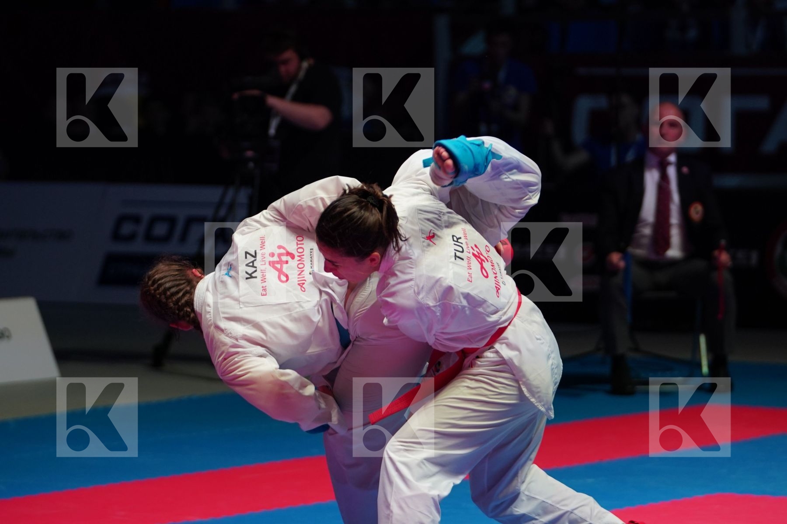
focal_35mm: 196
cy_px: 262
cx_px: 394
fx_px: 4284
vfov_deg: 7.0
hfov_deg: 10.5
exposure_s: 1/1000
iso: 1250
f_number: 2.8
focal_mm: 131
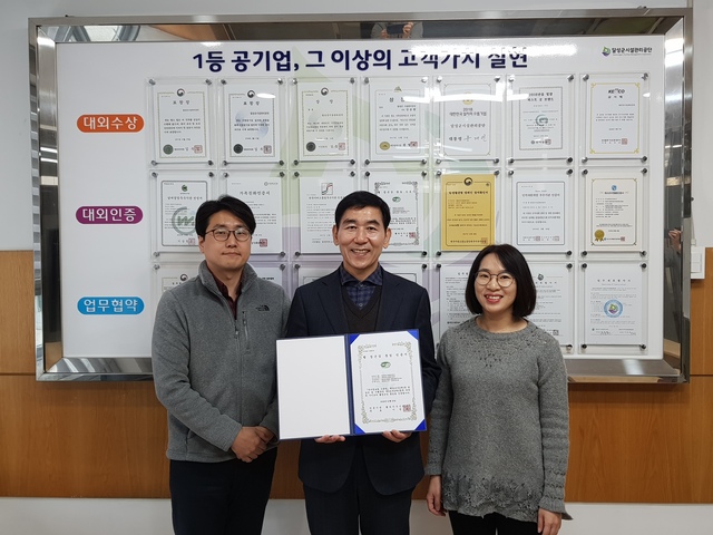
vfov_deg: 53.1
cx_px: 356
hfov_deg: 67.3
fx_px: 536
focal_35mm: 26
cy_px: 268
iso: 64
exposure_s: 1/60
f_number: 1.7
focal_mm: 4.3
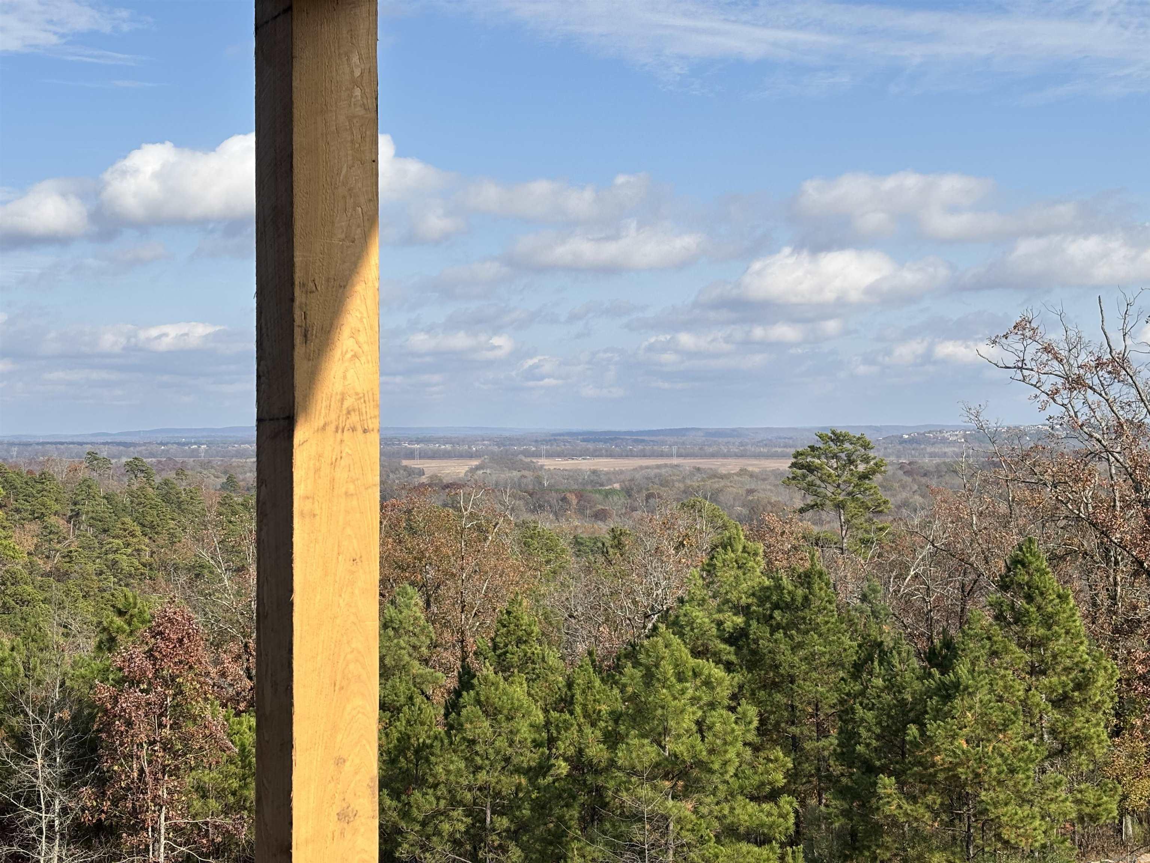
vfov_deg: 28.0
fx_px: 1728
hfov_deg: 36.8
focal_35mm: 52
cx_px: 575
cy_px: 432
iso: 32
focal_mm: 5.96
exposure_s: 1/3021
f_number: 1.6
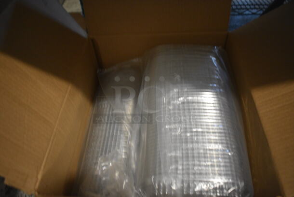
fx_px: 245
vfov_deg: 43.7
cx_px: 147
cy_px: 98
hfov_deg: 61.9
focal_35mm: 30
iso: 2000
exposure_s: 1/125
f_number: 3.5
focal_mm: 20
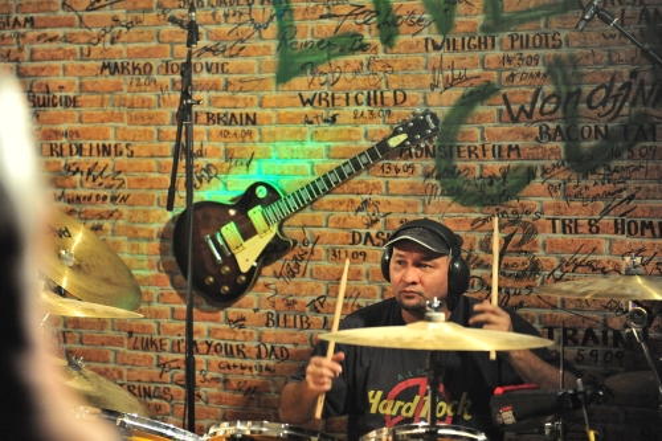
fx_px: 1287
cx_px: 331
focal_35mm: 70
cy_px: 220
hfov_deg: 28.9
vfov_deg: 19.4
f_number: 2.8
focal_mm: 70
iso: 6400
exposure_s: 1/125
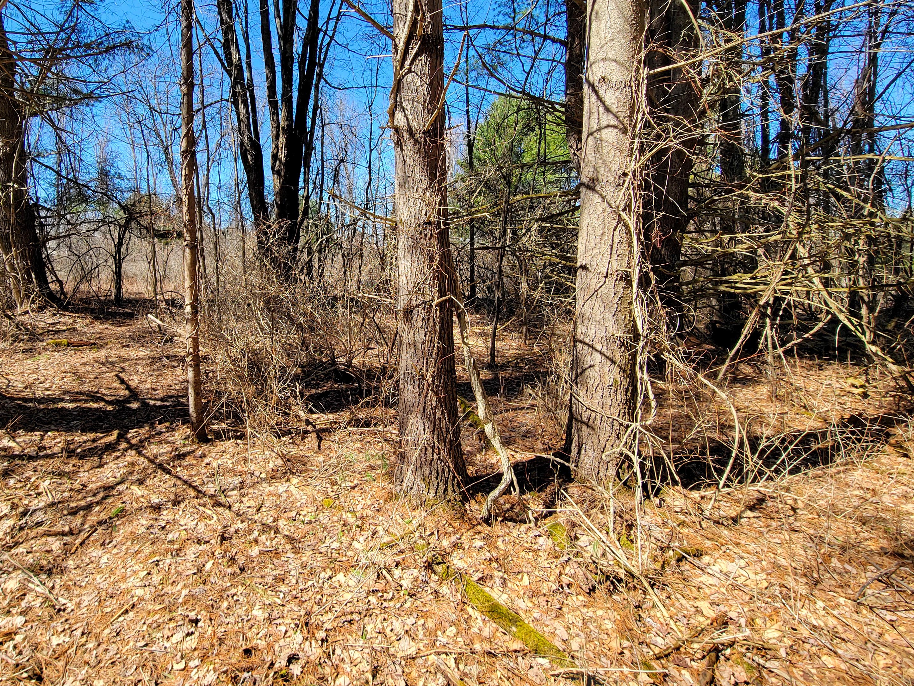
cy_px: 263
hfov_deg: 85.8
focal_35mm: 18
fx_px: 475
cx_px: 335
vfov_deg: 70.6
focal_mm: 2.2
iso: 50
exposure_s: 1/590
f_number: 2.2
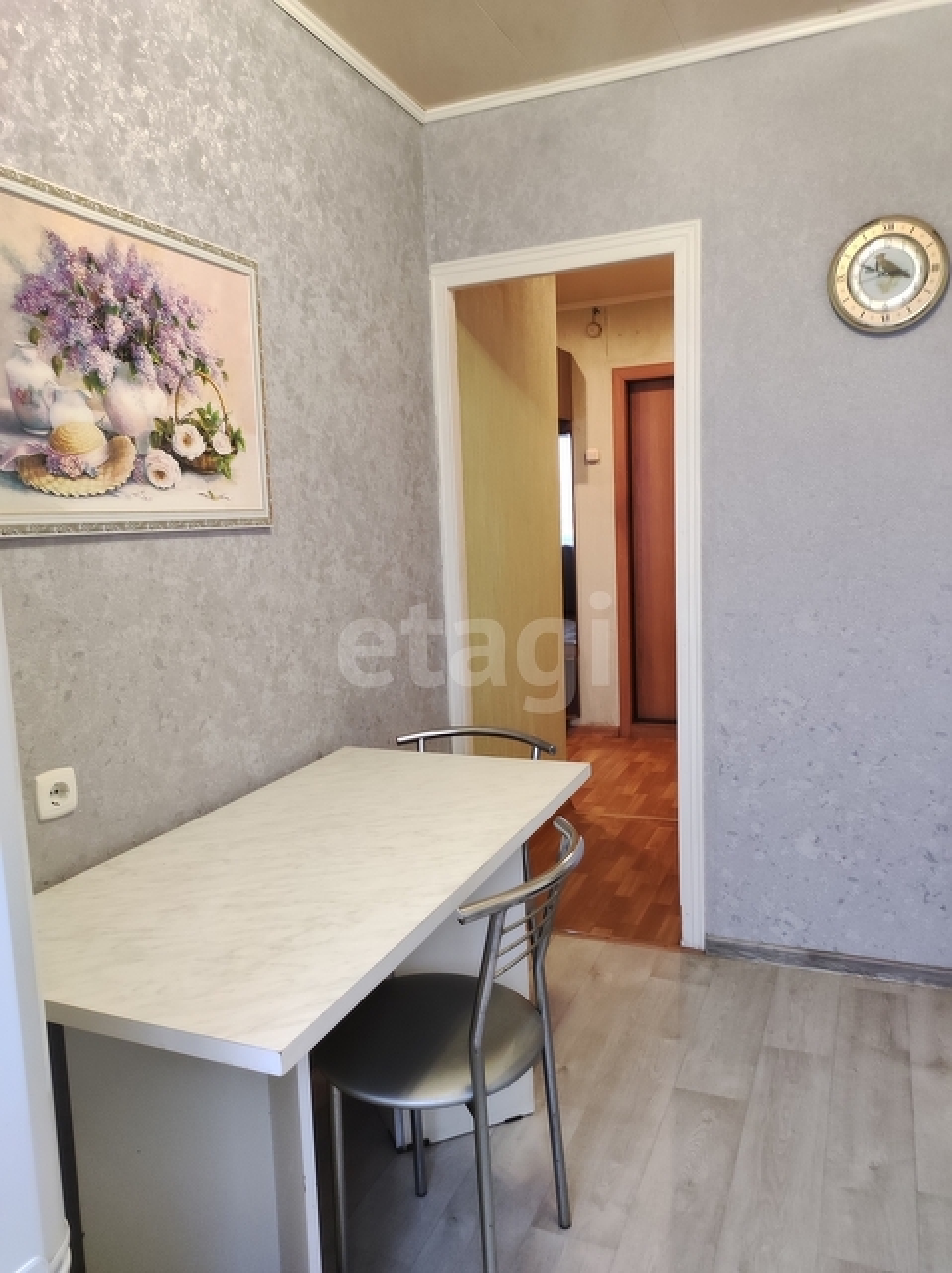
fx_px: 624
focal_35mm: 17
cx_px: 476
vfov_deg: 91.1
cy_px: 636
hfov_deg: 74.7
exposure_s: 1/33
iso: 1712
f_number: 1.79
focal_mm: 4.74
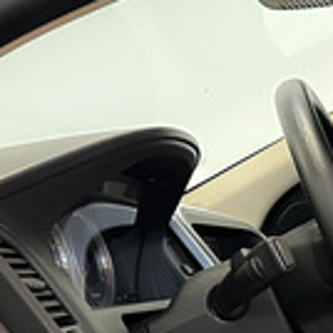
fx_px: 1034
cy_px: 403
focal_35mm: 95
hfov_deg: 16.2
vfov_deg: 17.4
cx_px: 544
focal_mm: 6.86
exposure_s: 1/45
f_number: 1.8
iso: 1000
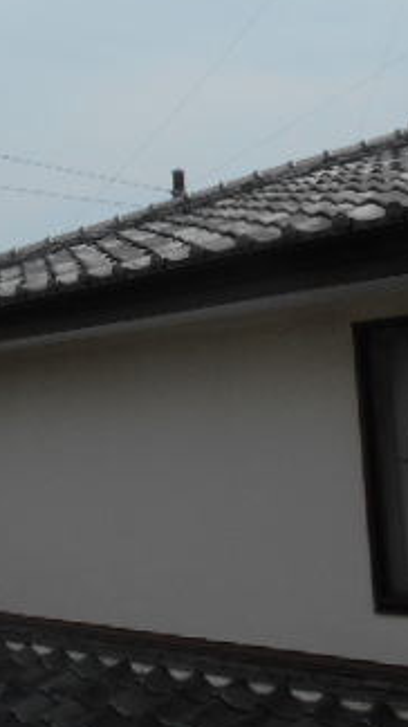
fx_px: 1078
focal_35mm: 56
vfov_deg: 36.7
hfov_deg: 20.7
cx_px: -9
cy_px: 220
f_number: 3.2
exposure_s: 1/2000
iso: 80
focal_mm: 4.6
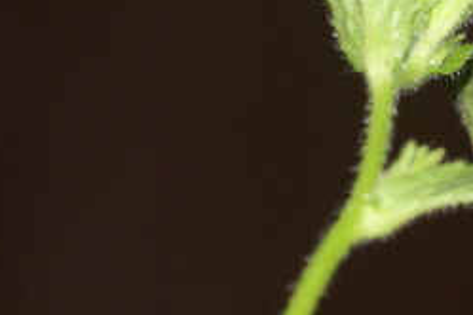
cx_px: 520
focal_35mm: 416
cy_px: 102
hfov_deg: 4.9
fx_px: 5465
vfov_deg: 3.3
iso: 400
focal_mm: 90
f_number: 5.6
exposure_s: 1/125
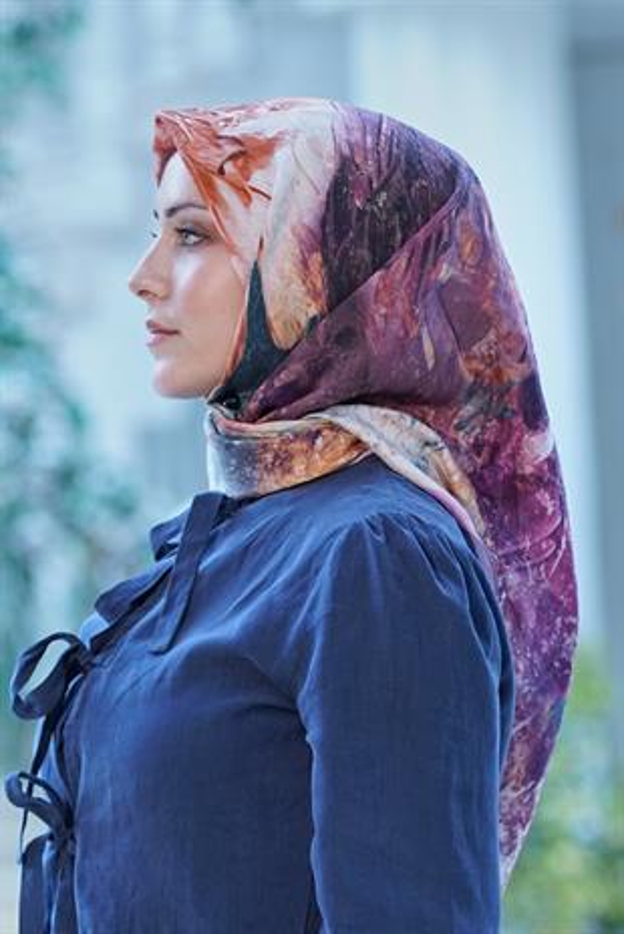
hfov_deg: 11.4
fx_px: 3115
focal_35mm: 120
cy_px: 467
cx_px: 312
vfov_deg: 17.1
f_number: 3.5
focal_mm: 120
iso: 640
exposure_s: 1/200
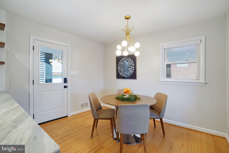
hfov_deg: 96.7
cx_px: 114
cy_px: 76
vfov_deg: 73.8
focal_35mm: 16
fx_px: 102
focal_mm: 16
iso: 1250
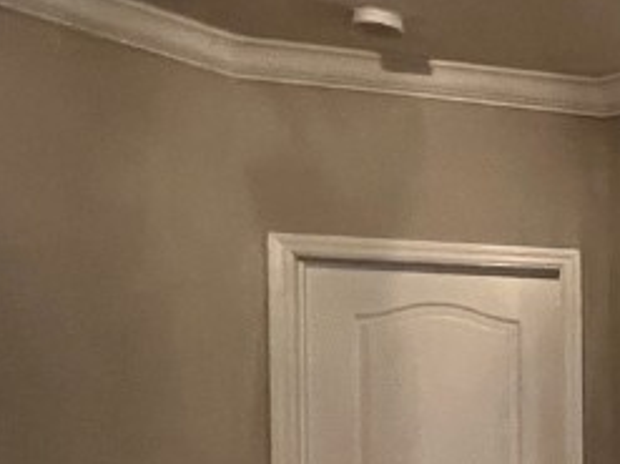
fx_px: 967
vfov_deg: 25.5
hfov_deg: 23.5
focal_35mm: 54
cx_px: 1044
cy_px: 474
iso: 640
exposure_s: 1/60
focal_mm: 1.57
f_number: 1.8
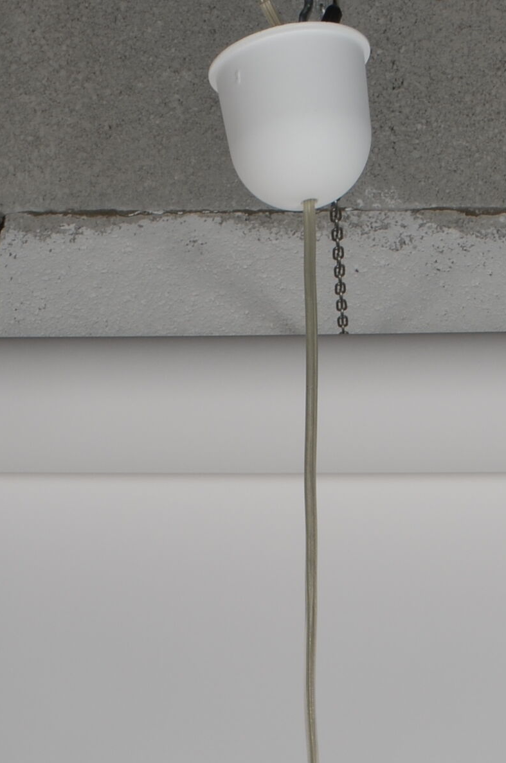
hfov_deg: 12.2
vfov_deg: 16.7
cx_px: 302
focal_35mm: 112
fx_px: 2372
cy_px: 1120
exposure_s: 1/125
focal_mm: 24
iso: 100
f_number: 11
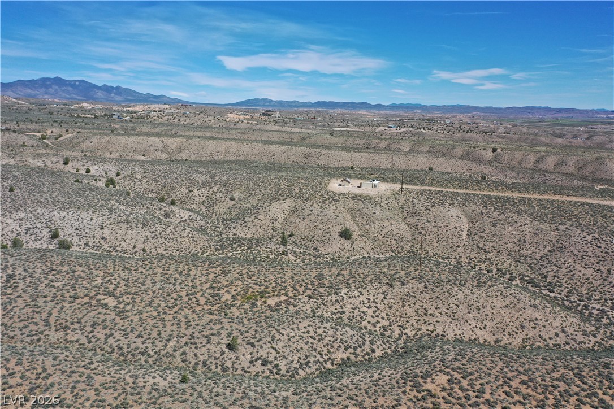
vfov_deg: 46.4
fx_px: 478
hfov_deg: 65.5
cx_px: 307
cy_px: 204
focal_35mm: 28
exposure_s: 1/640
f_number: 2.8
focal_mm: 10.26
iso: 100
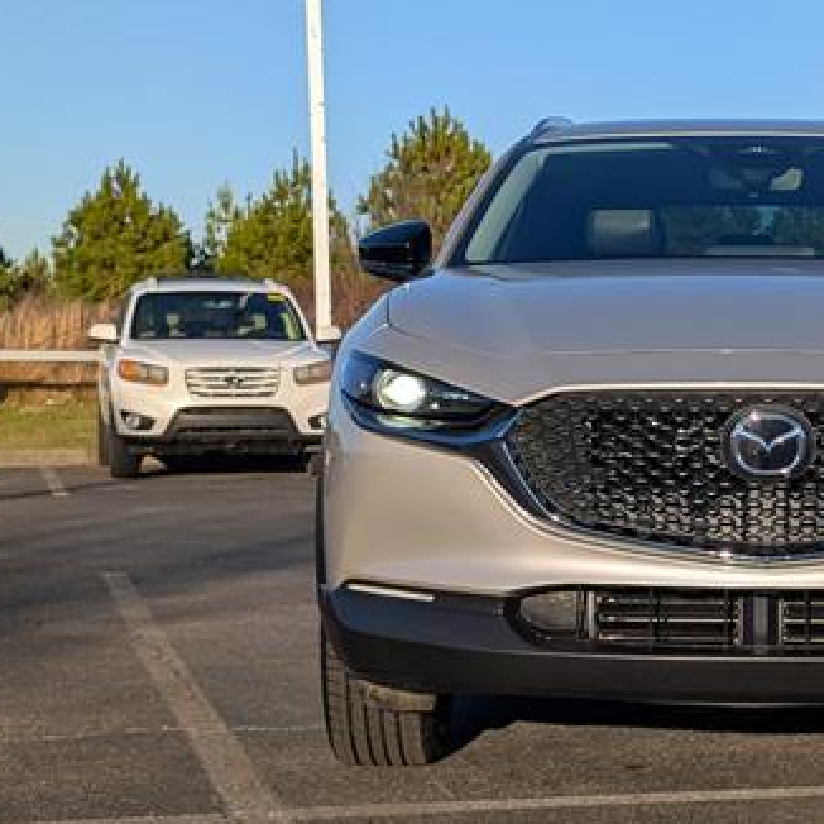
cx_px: 733
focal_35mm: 85
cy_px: 359
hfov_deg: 20.0
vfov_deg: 20.4
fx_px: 2289
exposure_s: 1/1667
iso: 20
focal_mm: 6.9
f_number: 1.68
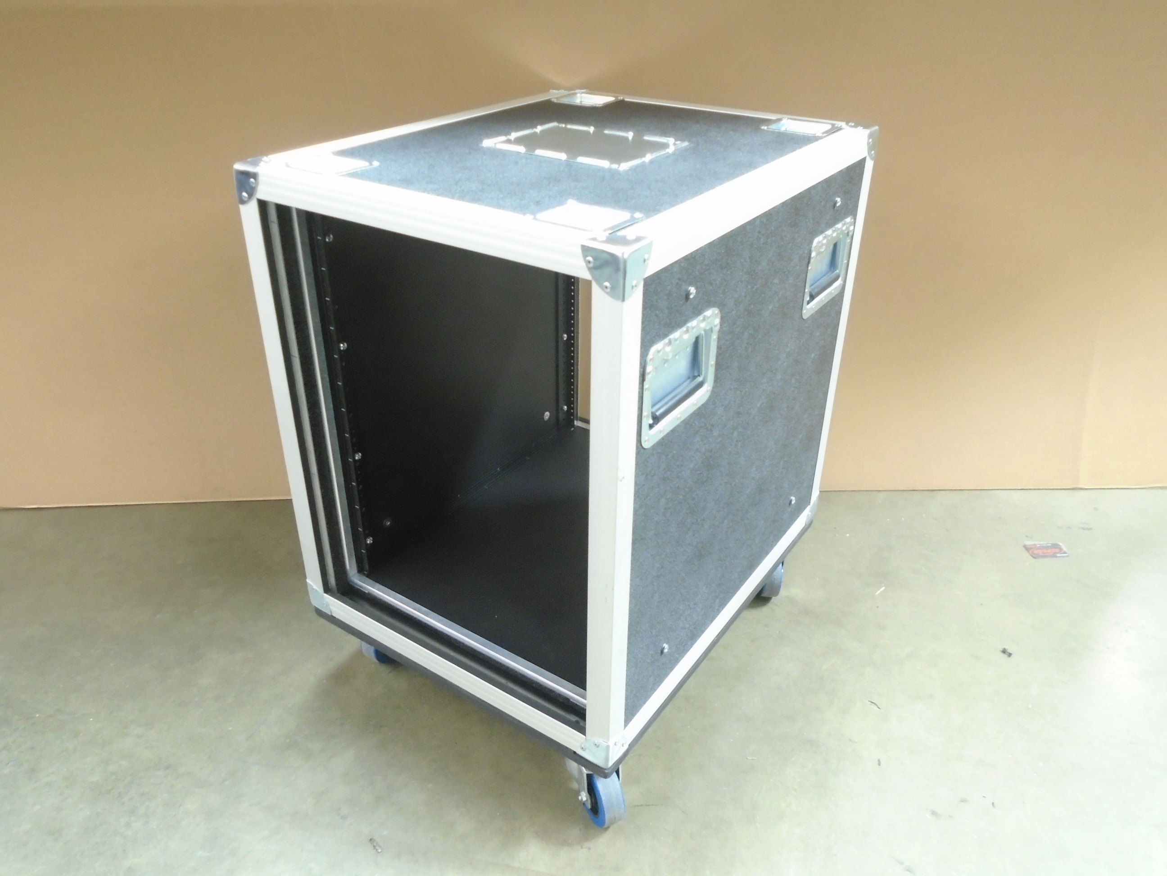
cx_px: 584
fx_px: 877
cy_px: 438
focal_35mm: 26
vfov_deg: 53.1
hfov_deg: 67.3
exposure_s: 1/6
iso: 400
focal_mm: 4.6
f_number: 3.2
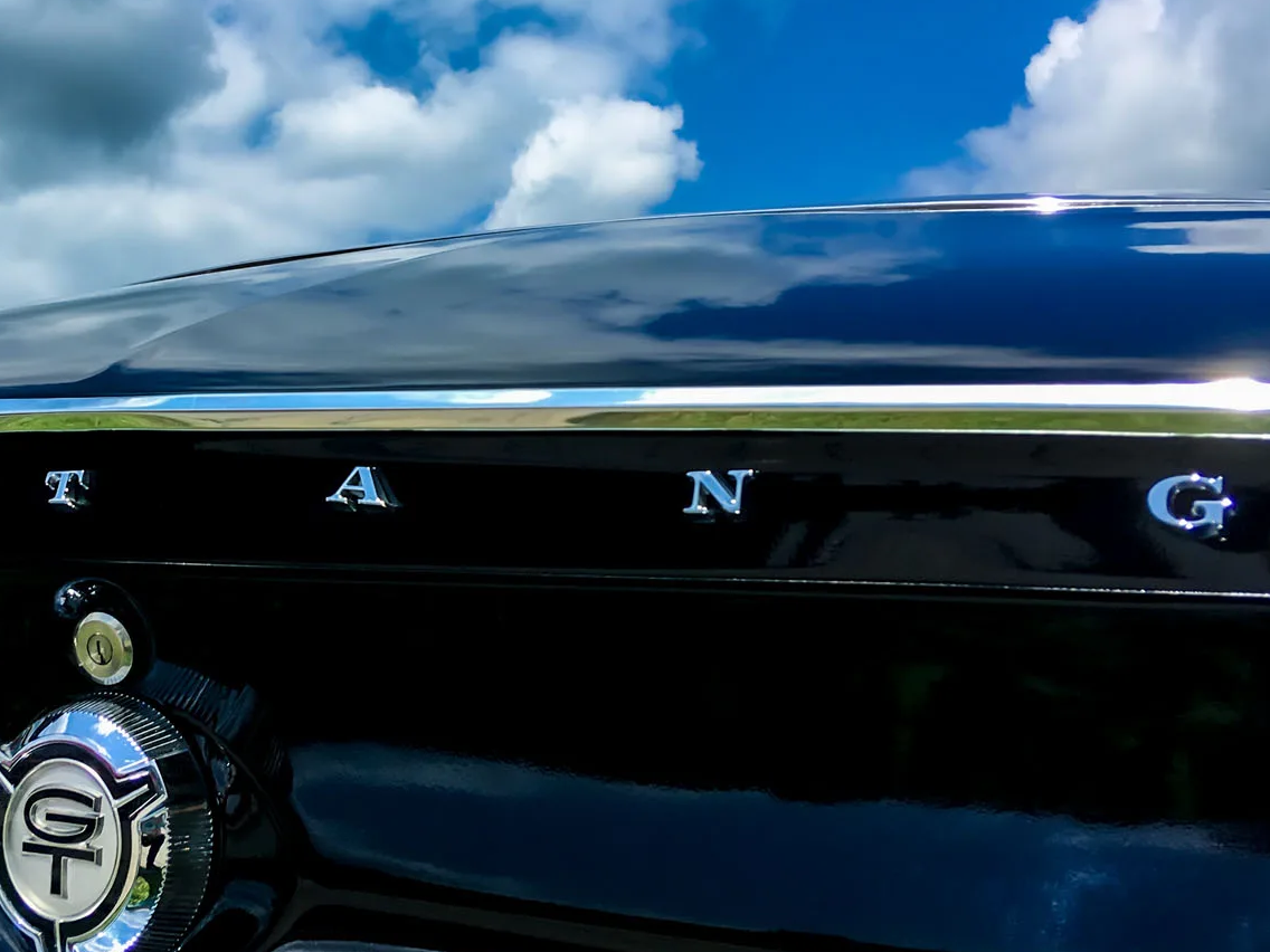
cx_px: 416
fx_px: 1798
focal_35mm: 49
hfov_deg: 38.4
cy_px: 343
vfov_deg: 29.5
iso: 25
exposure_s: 1/2000
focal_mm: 4.15
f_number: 2.2
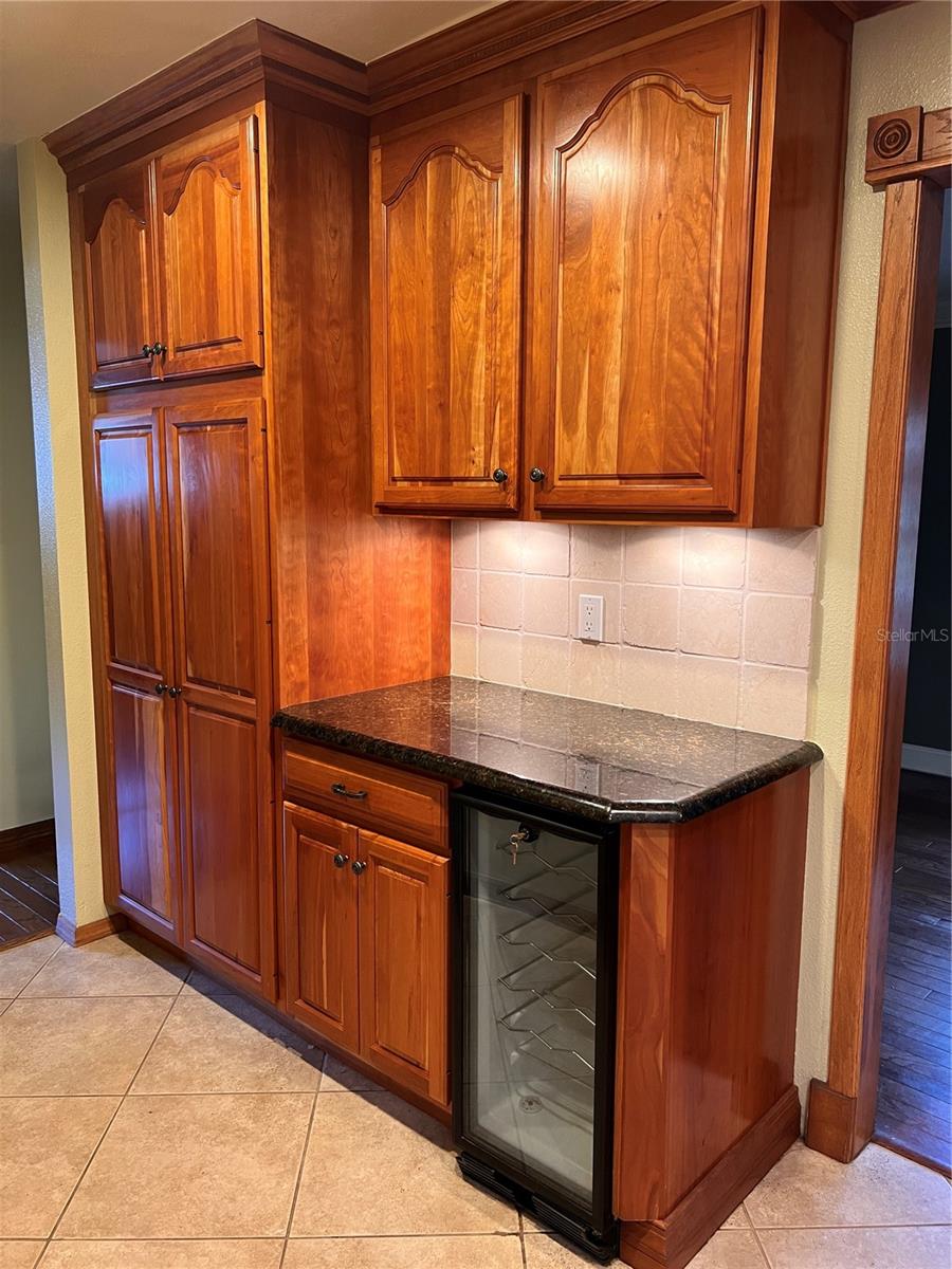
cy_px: 634
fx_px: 953
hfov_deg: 53.1
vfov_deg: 67.3
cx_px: 476
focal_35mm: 26
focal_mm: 5.7
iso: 250
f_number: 1.5
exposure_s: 1/60
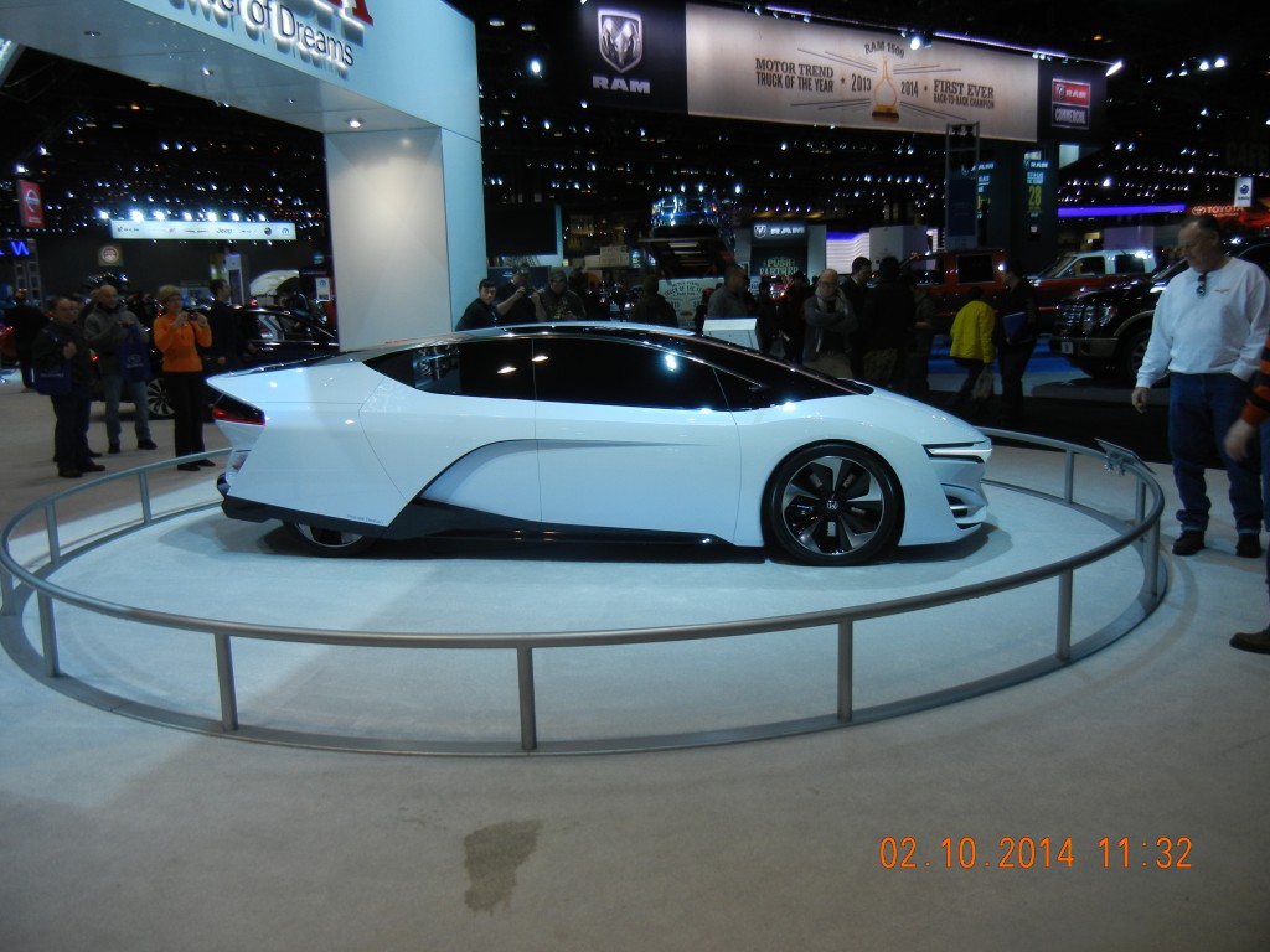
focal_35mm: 30
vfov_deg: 46.8
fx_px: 1101
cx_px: 635
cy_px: 476
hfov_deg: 60.0
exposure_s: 1/122
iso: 160
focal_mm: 5.4
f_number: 3.5
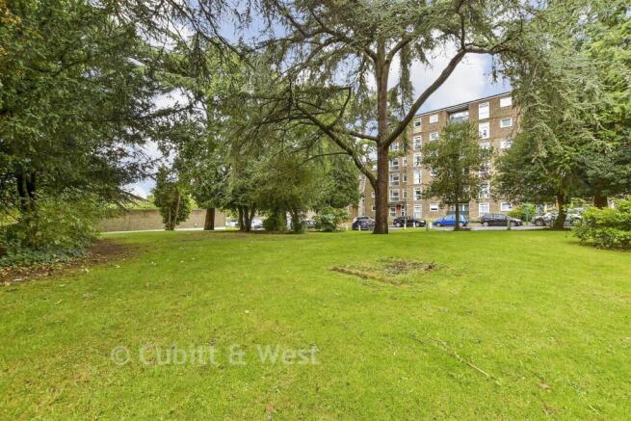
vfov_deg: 77.4
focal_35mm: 15
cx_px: 316
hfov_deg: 100.4
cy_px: 210
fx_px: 263
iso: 160
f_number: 8
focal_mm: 10
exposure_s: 1/40
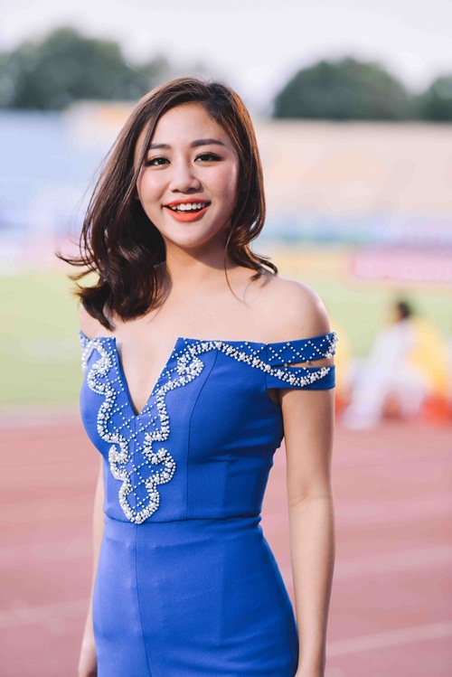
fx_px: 2446
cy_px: 338
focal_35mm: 130
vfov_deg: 15.8
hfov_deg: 10.6
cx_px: 226
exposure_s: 1/320
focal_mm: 130
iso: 400
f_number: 3.2
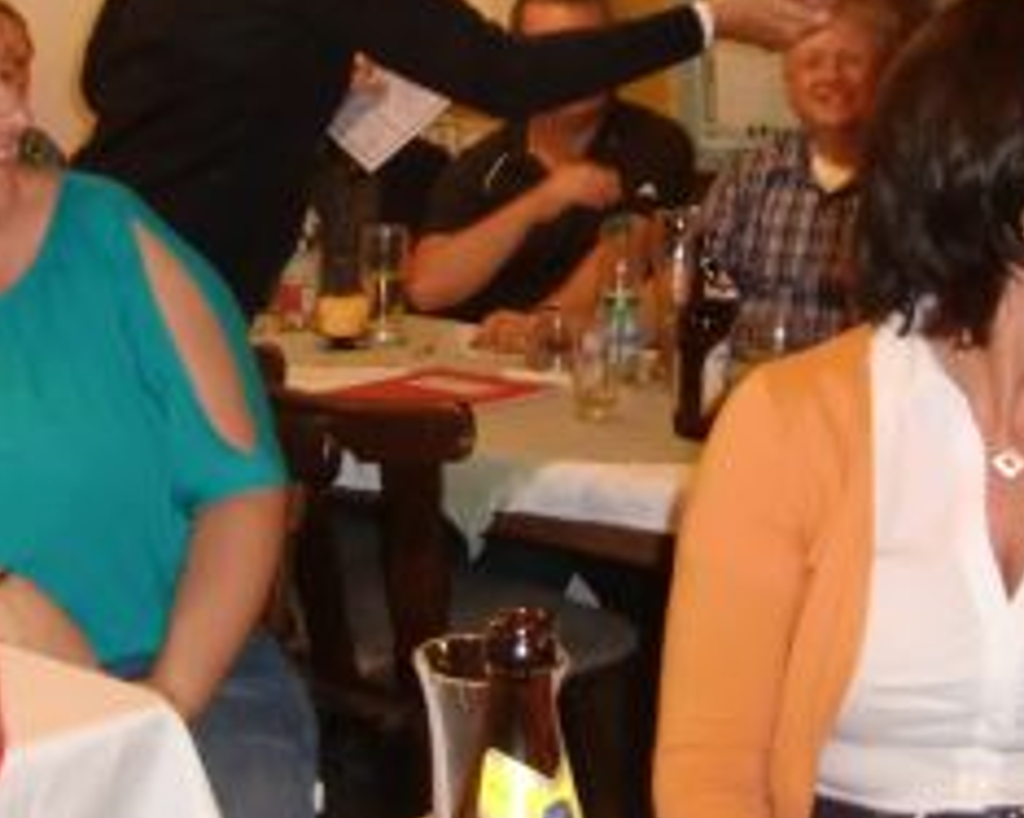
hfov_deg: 31.4
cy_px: 122
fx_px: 1818
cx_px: 578
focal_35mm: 60
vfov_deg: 24.8
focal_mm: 4.3
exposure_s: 1/40
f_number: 3.2
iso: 400
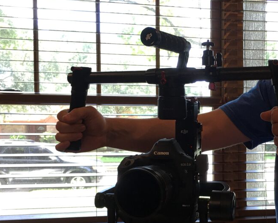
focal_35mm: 52
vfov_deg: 29.0
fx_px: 428
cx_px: 209
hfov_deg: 35.2
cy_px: 148
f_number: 2.2
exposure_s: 1/30
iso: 32
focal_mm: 4.15
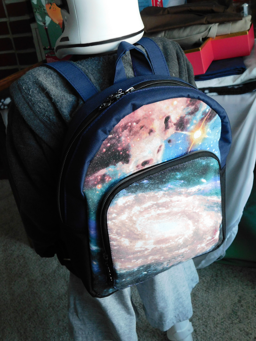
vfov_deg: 46.8
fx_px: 394
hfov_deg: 36.0
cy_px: 170
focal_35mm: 40
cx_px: 128
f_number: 3.6
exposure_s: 1/20
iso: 400
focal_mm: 7.1
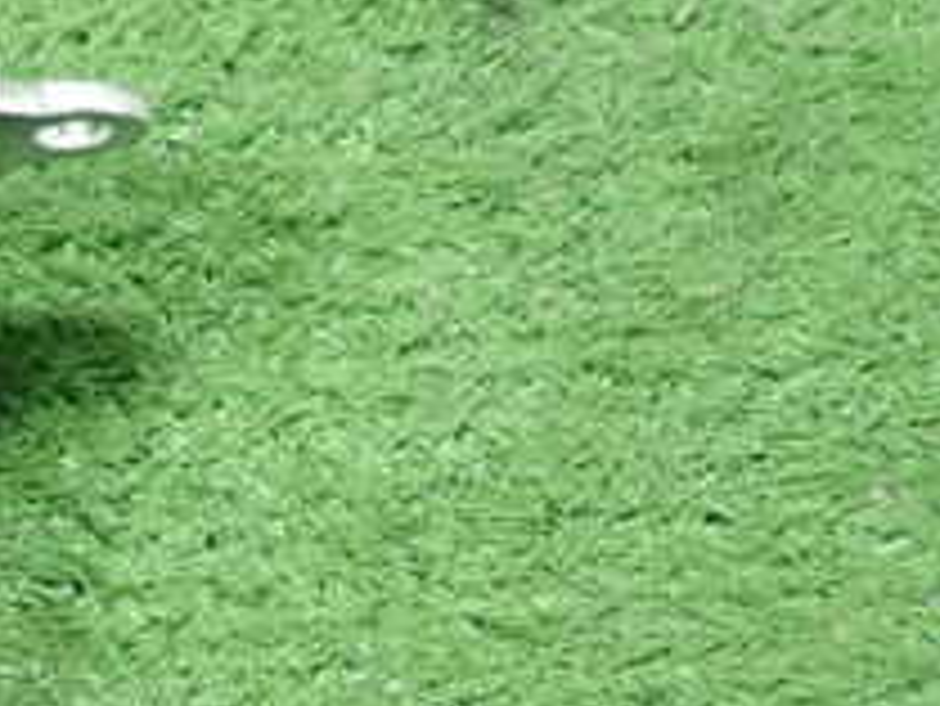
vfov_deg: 17.0
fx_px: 2337
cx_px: -391
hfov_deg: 20.2
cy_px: 576
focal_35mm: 86
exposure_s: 1/125
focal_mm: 5.5
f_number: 2.3
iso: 500
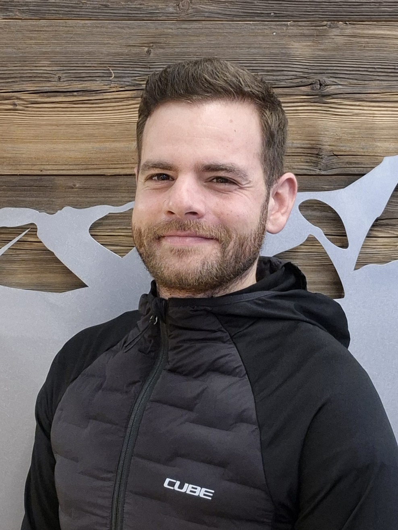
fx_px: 383
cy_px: 265
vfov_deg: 69.4
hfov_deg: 54.9
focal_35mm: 25
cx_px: 199
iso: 320
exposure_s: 1/50
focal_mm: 3.3
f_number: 2.2
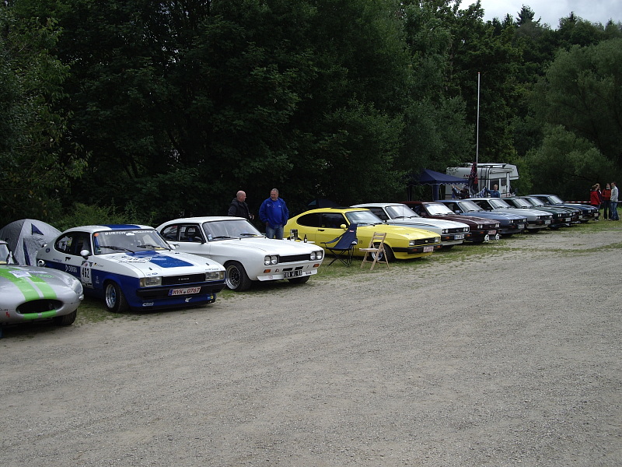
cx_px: 311
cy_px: 234
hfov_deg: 41.2
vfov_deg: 31.5
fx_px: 827
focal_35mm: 46
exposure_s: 1/125
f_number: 6.2
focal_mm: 9.6
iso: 50
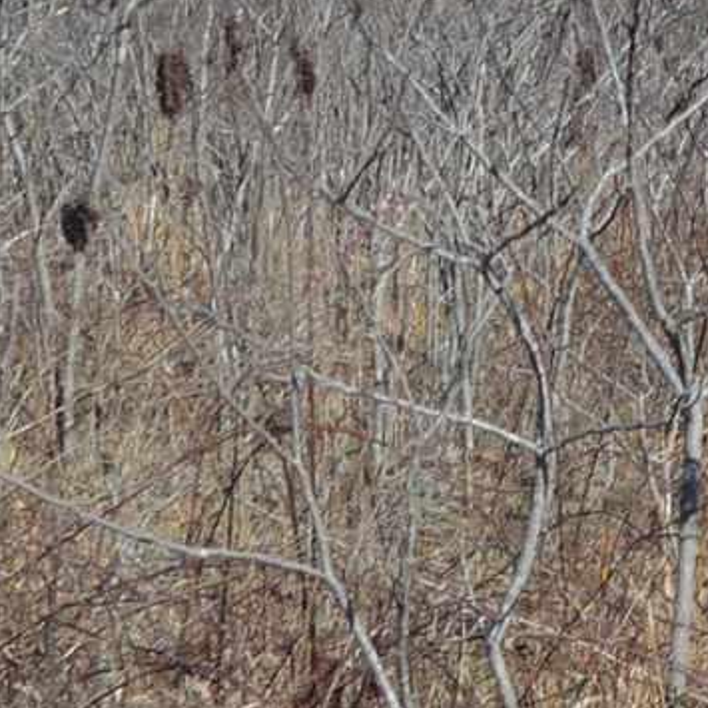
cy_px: -309
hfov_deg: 5.5
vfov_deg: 5.6
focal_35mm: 309
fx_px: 7150
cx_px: 1558
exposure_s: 1/250
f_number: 8
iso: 100
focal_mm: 28
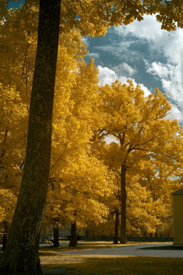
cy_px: 138
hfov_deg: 28.1
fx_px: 366
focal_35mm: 48
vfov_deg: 41.1
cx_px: 92
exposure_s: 1/1000
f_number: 8
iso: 100
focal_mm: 48
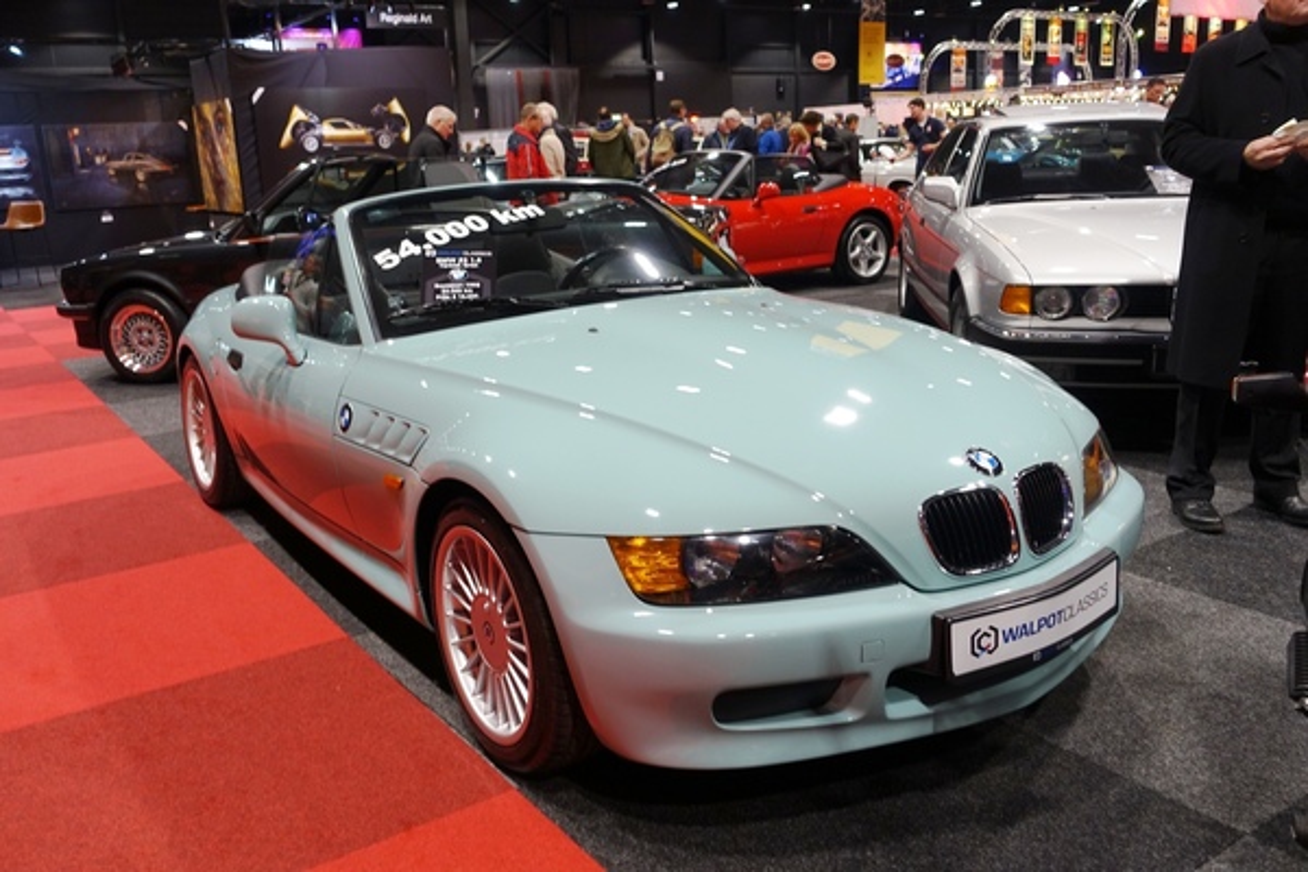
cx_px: 654
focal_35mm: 31
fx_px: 1126
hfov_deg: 60.3
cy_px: 436
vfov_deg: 42.3
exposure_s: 1/40
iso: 250
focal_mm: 11.45
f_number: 2.5
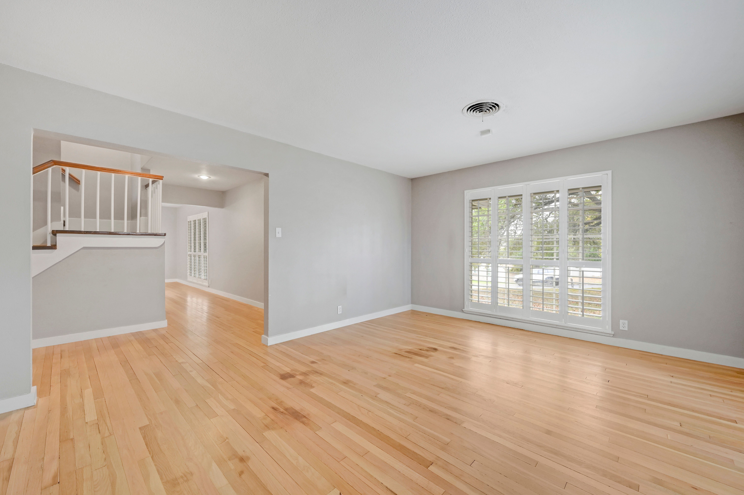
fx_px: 289
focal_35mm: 14
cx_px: 372
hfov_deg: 104.3
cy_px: 248
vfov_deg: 81.1
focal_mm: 14
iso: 1250
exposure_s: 1/25
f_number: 8
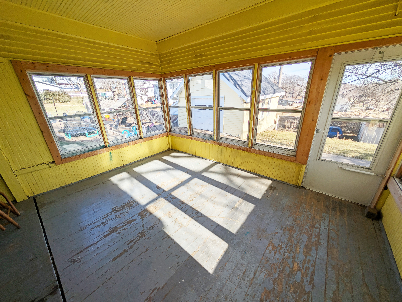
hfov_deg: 110.5
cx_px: 201
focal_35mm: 12
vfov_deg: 94.6
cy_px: 151
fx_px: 140
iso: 46
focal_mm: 2.02
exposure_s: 1/1689
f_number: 1.7
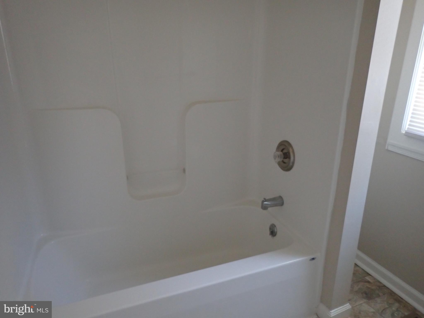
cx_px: 212
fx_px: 306
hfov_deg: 69.4
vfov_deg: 54.9
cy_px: 159
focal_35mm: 25
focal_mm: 4.5
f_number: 2
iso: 500
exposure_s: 1/30
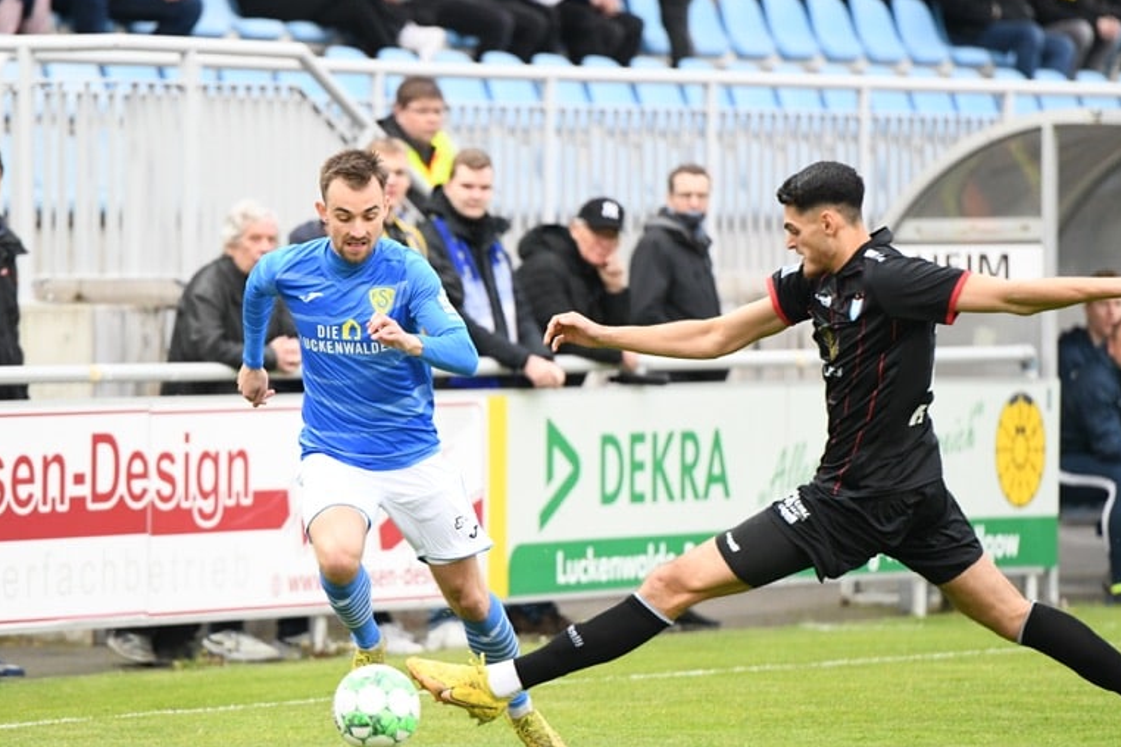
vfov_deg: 4.1
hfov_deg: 6.1
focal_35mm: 336
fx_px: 10462
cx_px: 466
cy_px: 411
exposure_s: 1/1250
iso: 4000
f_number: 2.8
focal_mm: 200
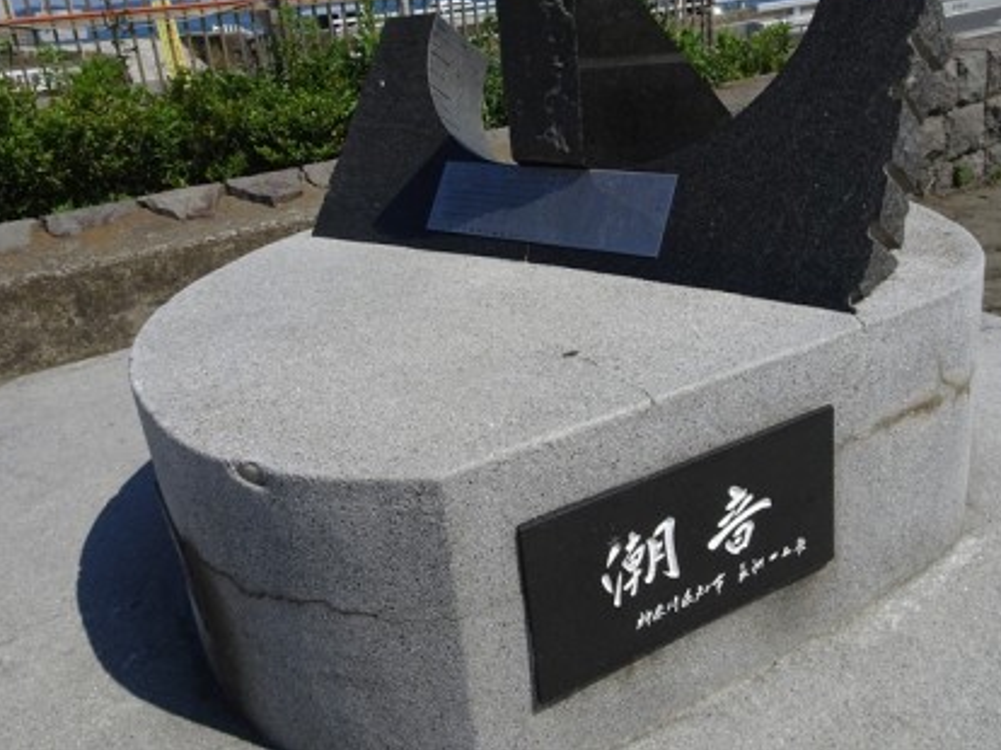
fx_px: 838
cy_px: 299
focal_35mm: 29
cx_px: 505
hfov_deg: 61.7
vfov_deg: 47.9
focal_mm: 4.1
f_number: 3.5
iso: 80
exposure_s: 1/1600
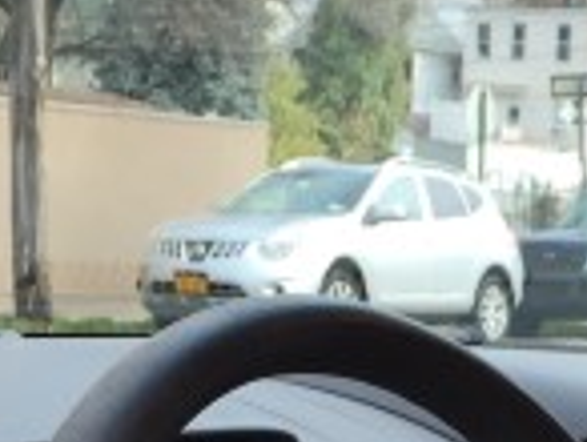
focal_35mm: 127
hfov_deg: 15.3
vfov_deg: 10.8
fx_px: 2157
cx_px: 567
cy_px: 864
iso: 32
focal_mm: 4.15
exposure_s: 1/280
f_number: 2.2
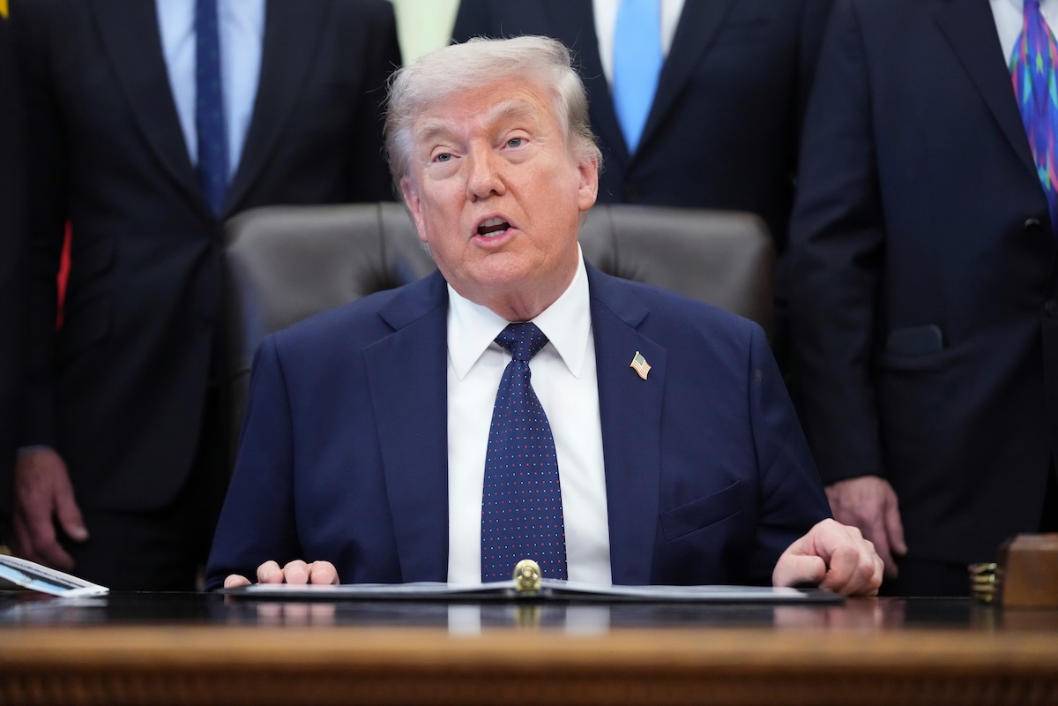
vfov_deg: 12.3
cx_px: 529
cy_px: 353
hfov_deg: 18.4
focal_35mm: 111
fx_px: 3262
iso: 6400
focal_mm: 111
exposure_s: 1/400
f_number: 2.8
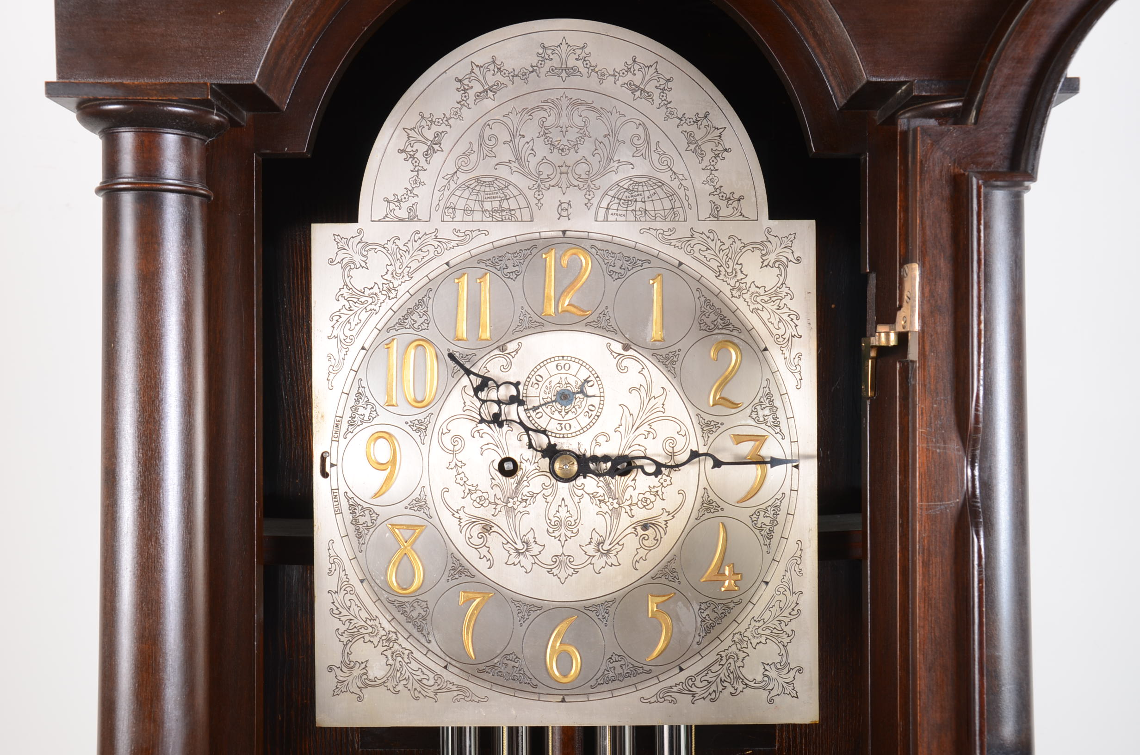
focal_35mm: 42
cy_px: 378
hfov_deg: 46.5
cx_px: 570
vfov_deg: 31.8
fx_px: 1327
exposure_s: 1/125
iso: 125
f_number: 8
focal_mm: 28
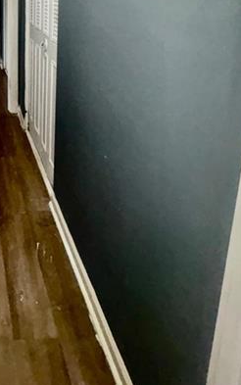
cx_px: -30
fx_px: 304
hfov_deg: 36.0
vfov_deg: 55.9
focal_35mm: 29
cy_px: 38
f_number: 2.2
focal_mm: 2.22
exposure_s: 1/60
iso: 200
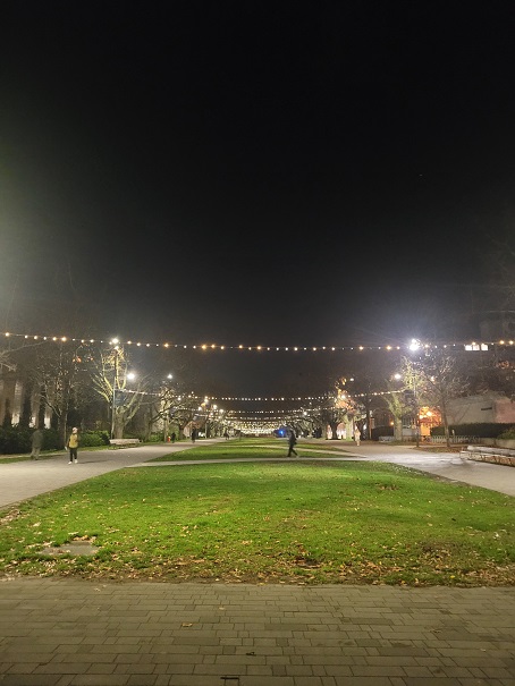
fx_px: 516
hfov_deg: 53.1
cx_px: 258
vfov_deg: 67.3
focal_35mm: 26
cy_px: 343
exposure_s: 1/15
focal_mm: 5.4
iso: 1600
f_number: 1.8
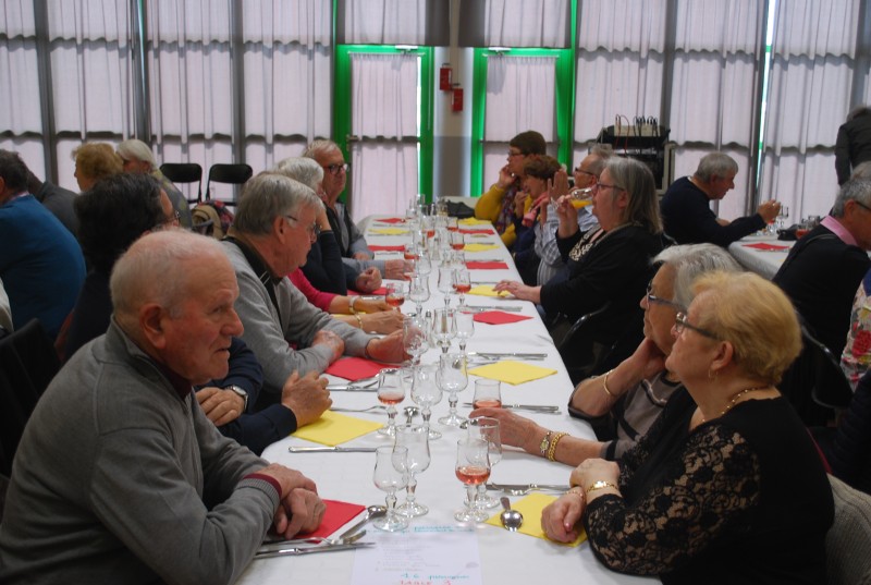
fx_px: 1055
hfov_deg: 44.9
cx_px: 436
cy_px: 292
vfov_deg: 31.0
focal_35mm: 44
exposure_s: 1/50
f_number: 4.8
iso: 200
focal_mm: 29
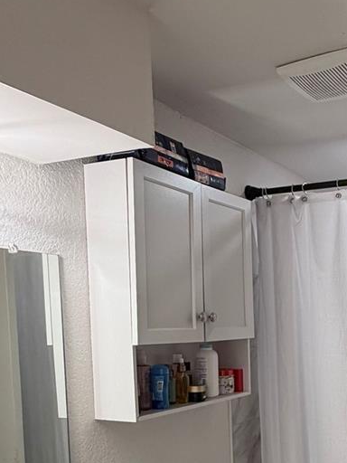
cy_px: 364
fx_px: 561
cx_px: 361
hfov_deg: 31.3
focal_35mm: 42
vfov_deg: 42.9
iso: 160
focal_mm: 2.22
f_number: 2.2
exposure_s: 1/120
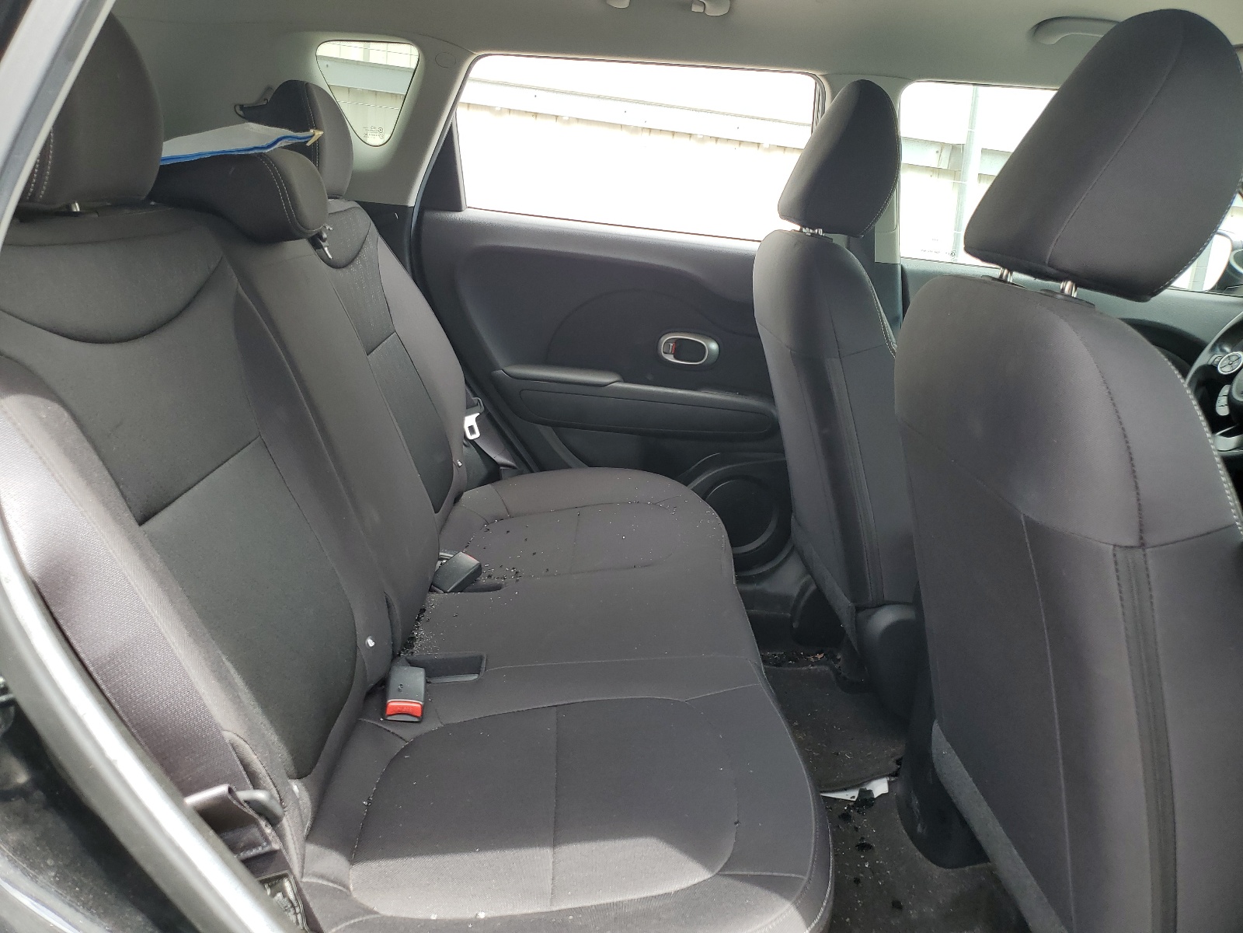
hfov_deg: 67.3
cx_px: 622
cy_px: 466
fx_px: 934
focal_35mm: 26
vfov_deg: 53.1
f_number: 1.5
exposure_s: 1/270
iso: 50
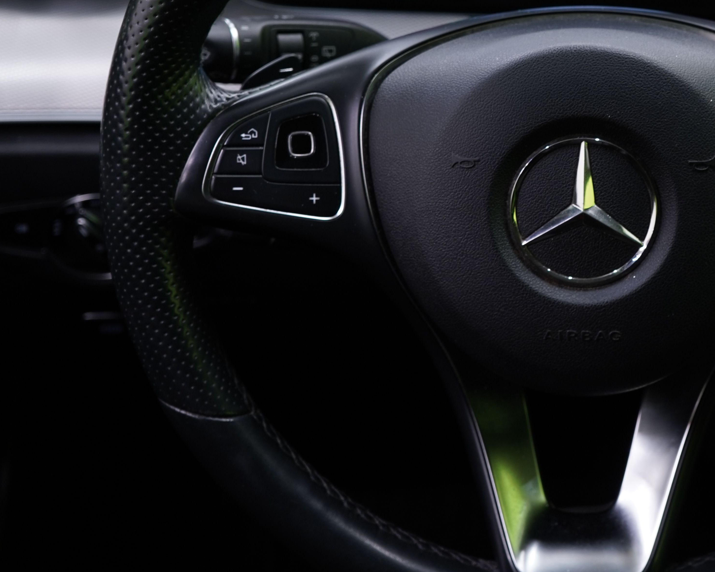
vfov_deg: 17.8
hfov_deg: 21.9
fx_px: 1820
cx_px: 591
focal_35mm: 86
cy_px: 161
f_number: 5.6
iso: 400
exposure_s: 1/10
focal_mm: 45
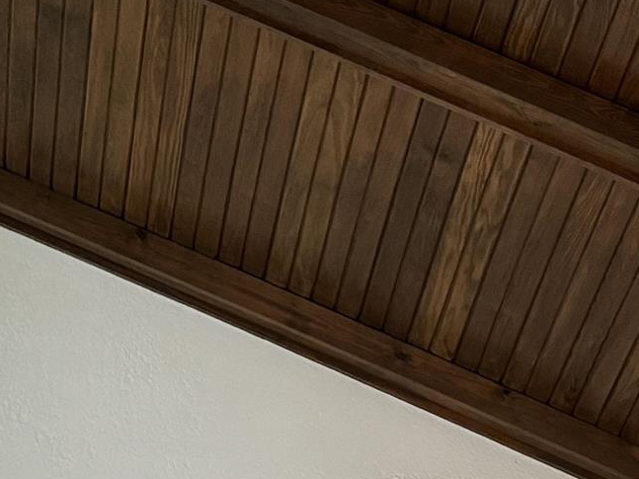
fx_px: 2104
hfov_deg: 17.1
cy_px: -69
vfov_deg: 12.7
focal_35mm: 114
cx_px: 555
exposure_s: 1/30
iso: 800
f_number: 1.78
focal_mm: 6.76
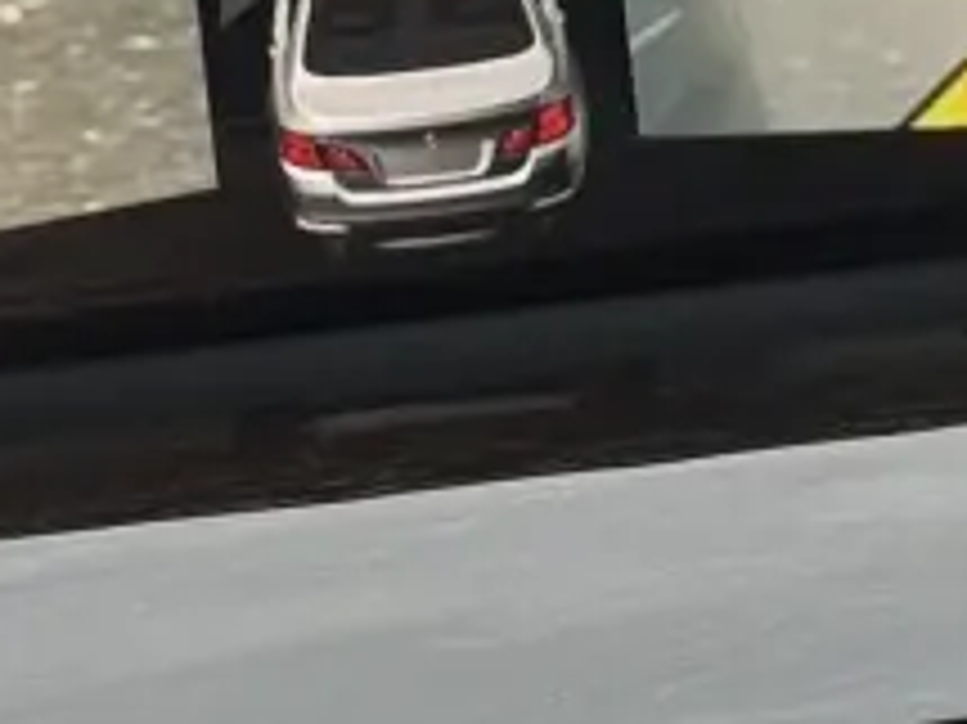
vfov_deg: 4.6
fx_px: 8990
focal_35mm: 322
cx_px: 423
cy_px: -463
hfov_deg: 6.2
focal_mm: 6.76
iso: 50
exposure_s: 1/196
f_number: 1.78
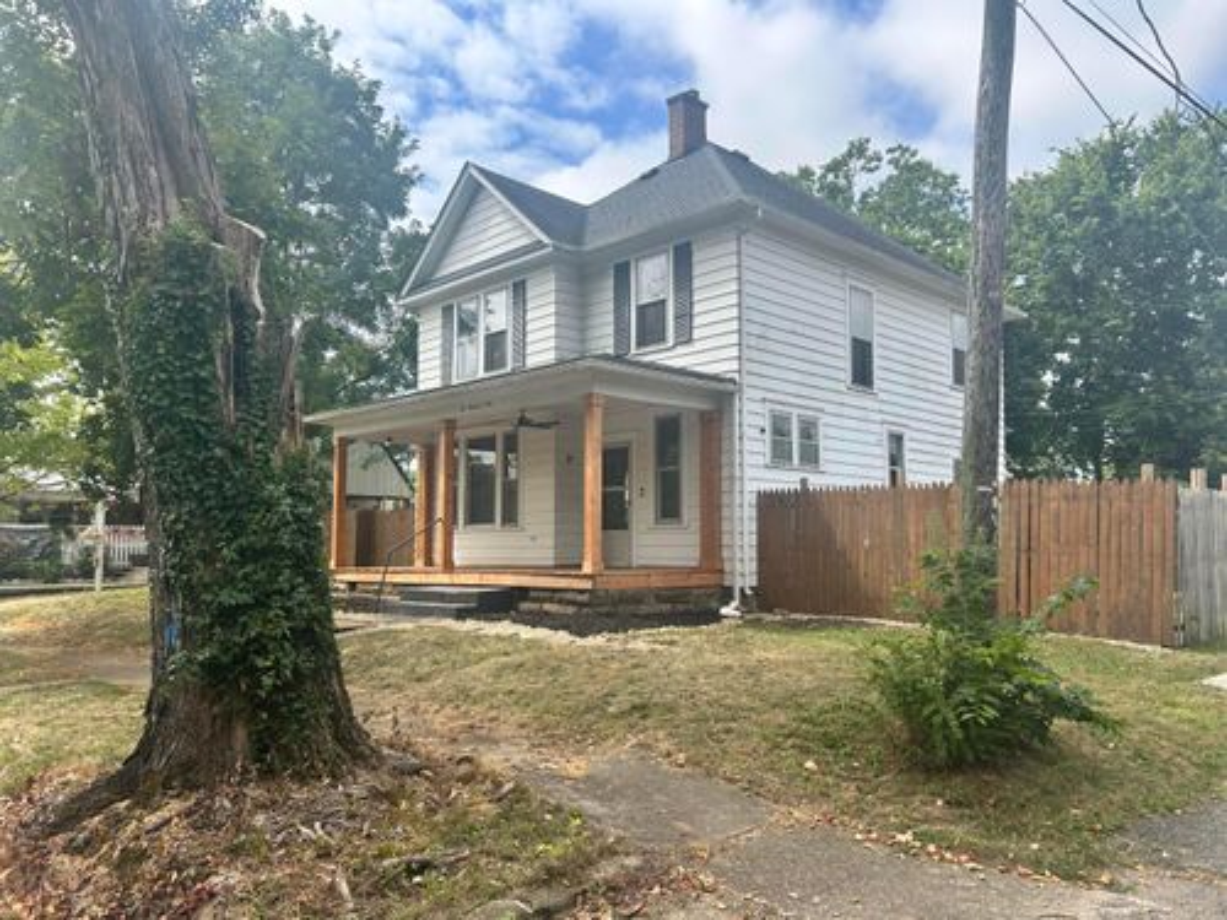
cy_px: 460
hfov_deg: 67.3
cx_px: 614
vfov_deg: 53.1
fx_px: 922
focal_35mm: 26
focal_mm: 5.7
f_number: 1.5
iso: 50
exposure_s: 1/2513
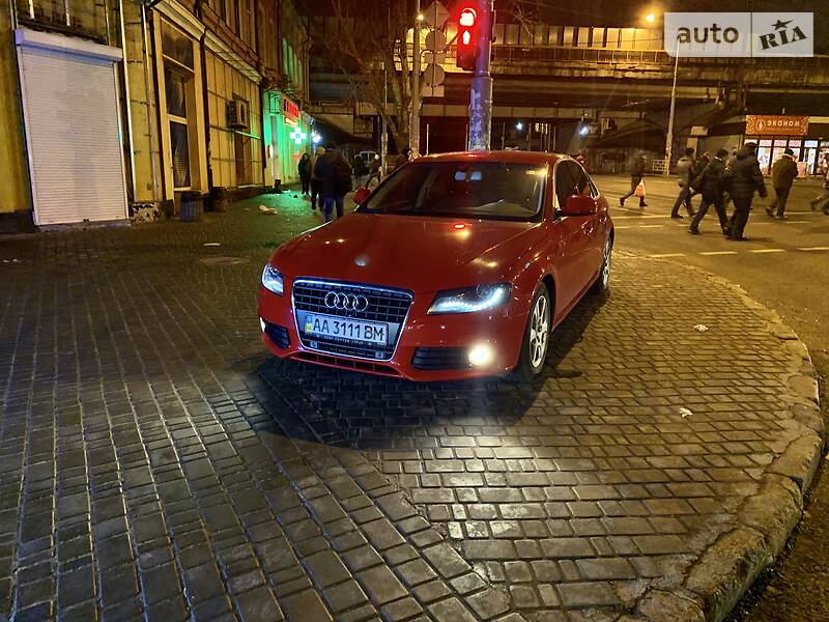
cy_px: 311
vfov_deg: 53.1
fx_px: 623
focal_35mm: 26
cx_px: 414
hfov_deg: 67.3
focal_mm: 4.2
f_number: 1.8
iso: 500
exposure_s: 1/25
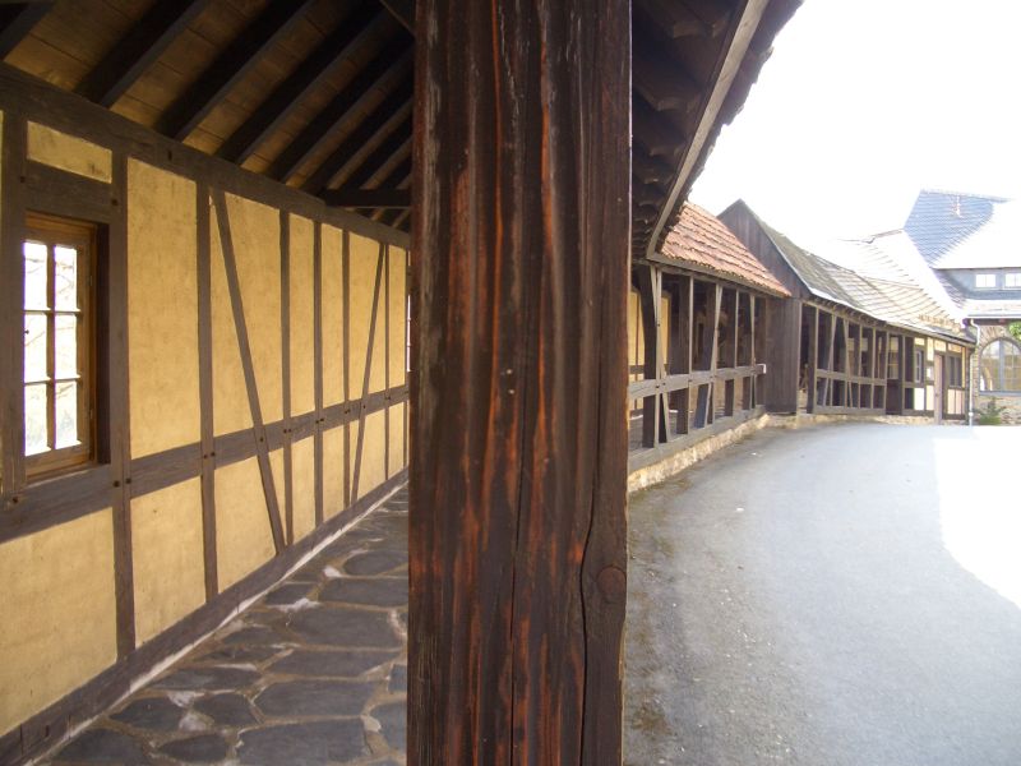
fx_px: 1032
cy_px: 383
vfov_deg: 40.7
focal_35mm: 35
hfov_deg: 52.6
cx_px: 510
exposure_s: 1/80
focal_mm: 5.8
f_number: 2.6
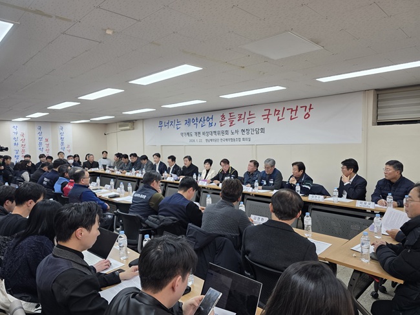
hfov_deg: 73.9
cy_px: 158
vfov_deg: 58.8
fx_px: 279
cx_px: 210
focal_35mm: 23
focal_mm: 6.3
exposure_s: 1/180
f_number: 1.7
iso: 125
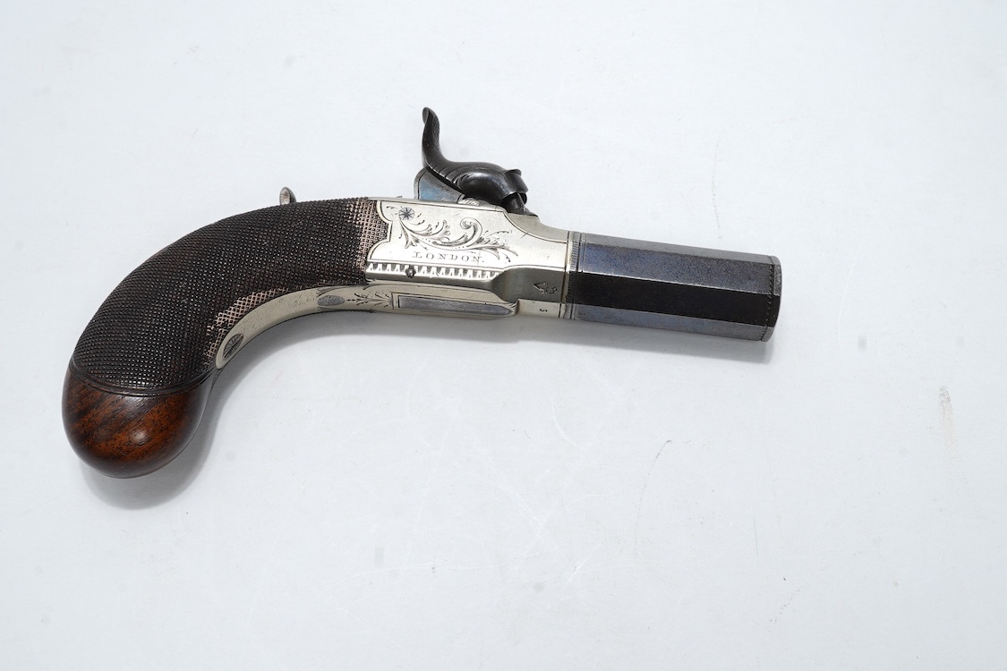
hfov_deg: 43.6
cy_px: 336
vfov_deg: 29.9
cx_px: 504
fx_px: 1259
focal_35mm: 45
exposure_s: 1/100
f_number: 22
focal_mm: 30
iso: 64
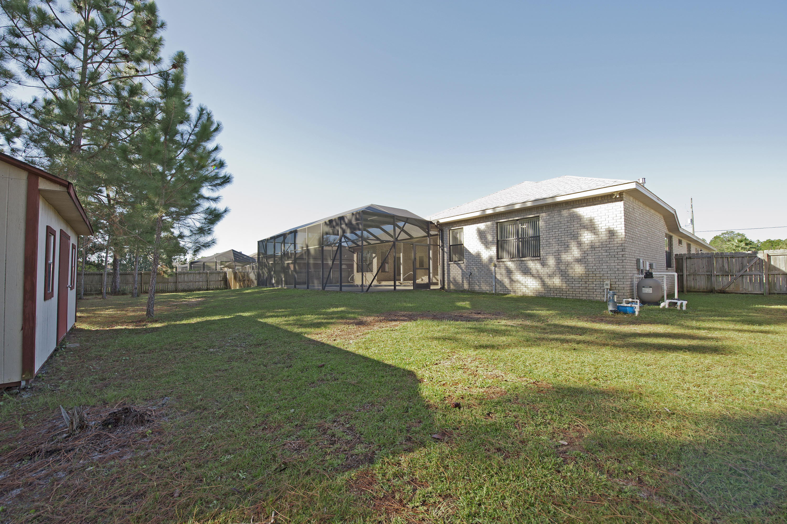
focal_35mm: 14
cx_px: 394
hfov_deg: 104.3
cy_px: 262
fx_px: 306
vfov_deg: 81.1
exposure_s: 1/250
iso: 400
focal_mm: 14
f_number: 7.1
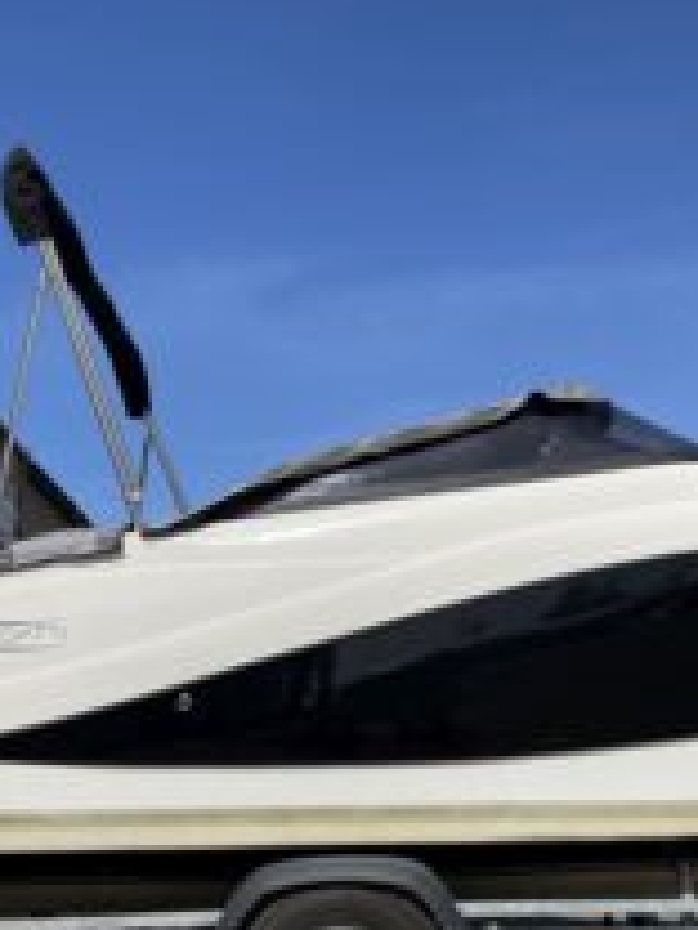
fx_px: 1344
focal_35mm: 50
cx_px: 461
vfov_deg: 38.0
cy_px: 568
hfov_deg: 28.9
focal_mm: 4.2
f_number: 1.6
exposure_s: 1/7813
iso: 32
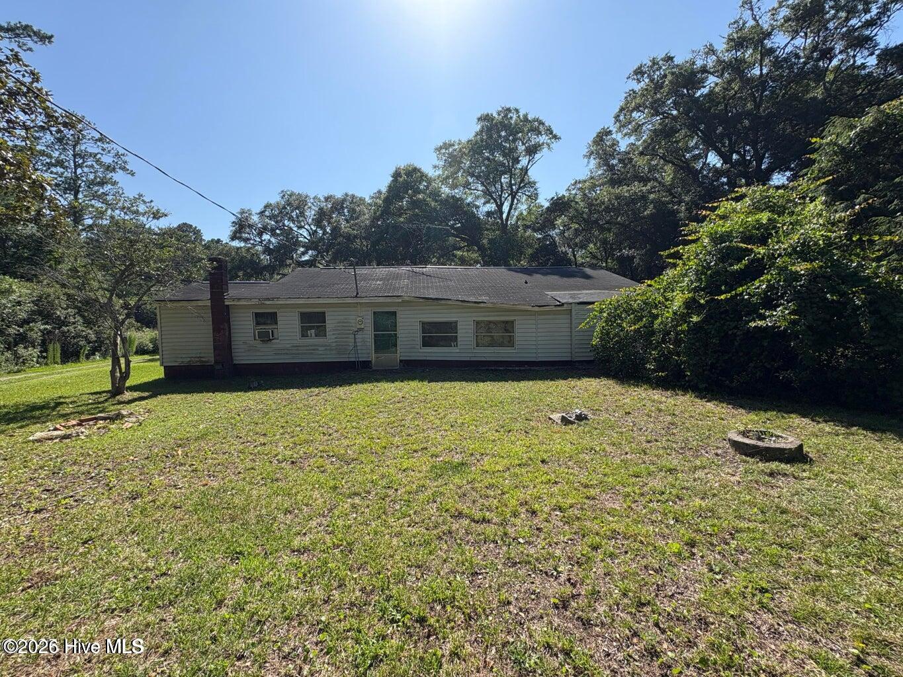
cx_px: 452
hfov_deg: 102.1
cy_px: 338
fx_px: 365
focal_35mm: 14
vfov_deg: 85.7
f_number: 2.2
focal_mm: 2.22
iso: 64
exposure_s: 1/1034
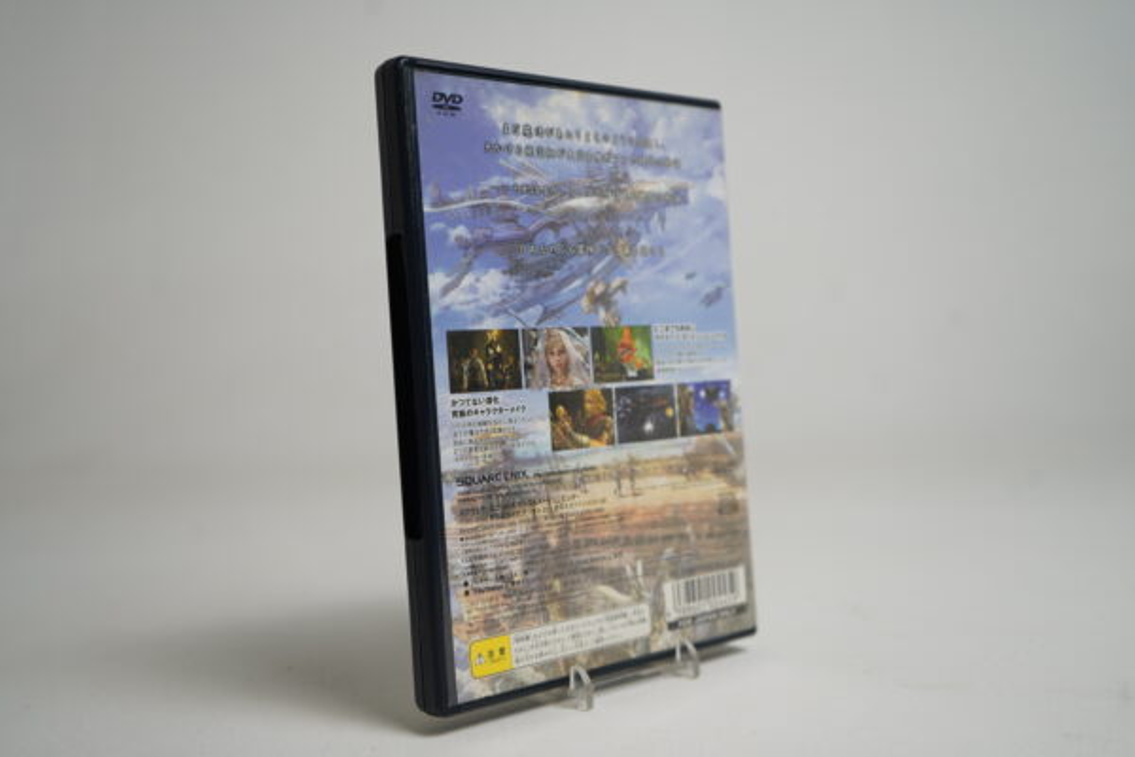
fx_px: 1135
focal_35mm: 36
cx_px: 568
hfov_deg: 53.1
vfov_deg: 36.9
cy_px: 378
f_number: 4.5
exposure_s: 1/40
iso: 100
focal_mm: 36
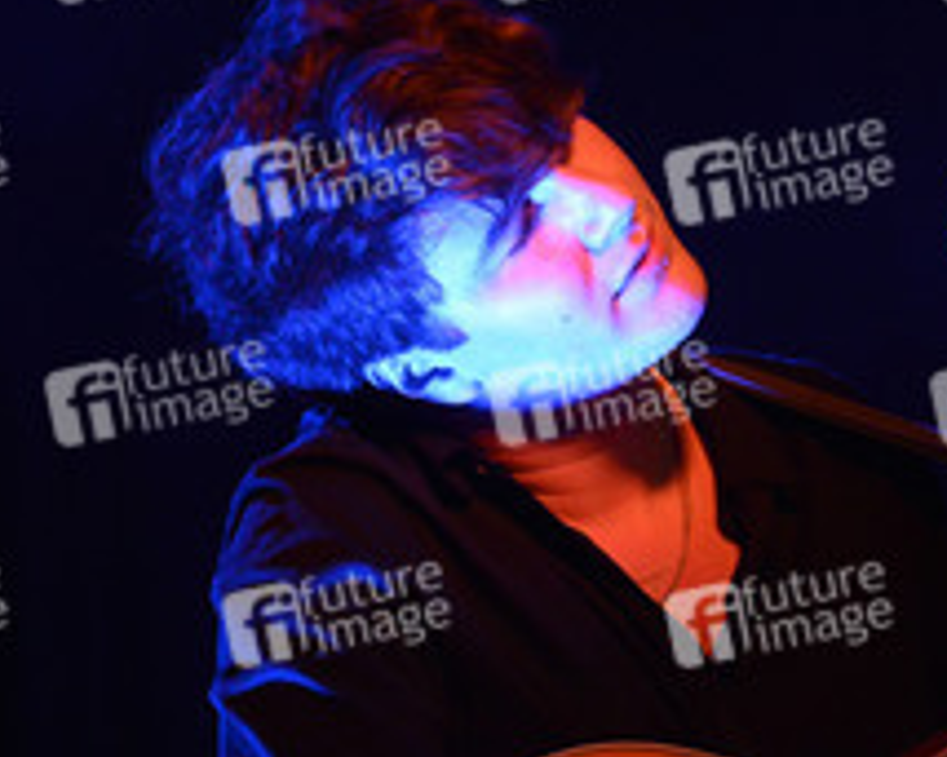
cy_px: 505
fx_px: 6920
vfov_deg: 6.3
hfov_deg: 7.8
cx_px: 662
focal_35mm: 247
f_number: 4
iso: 3200
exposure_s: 1/320
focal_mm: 125
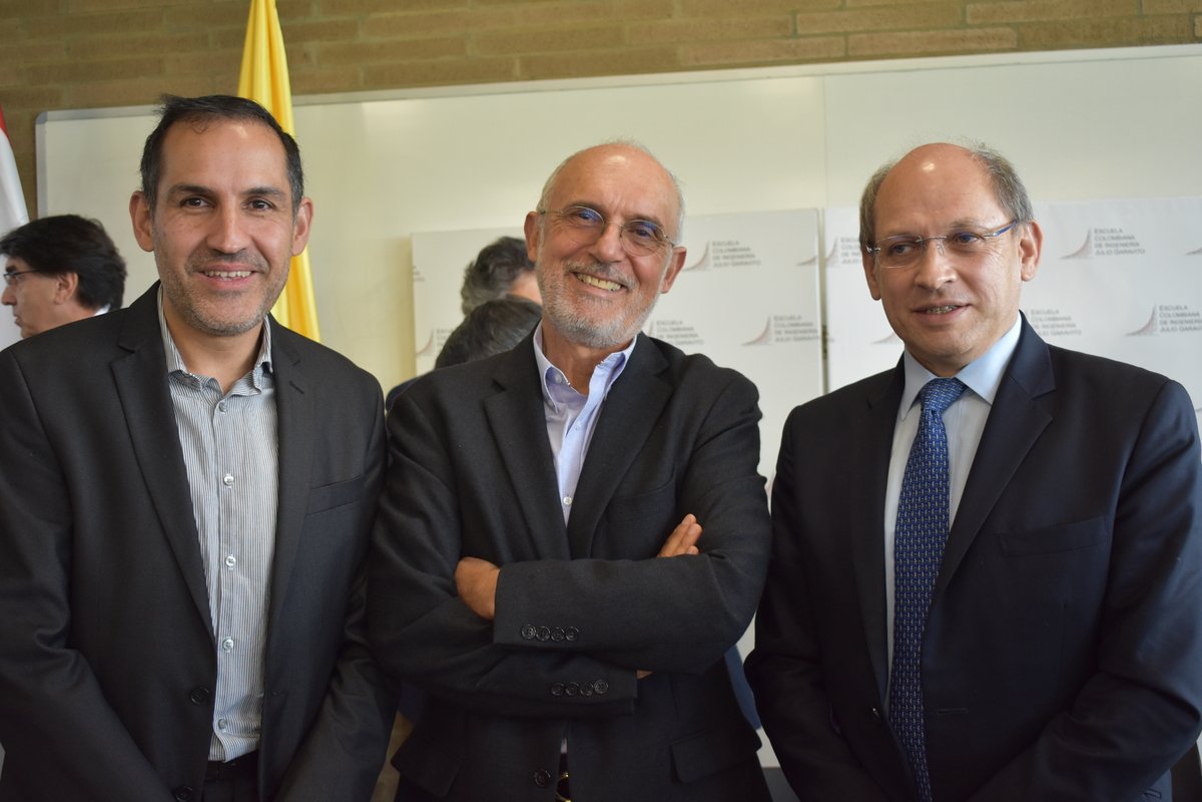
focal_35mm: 45
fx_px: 1502
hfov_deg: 43.6
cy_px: 401
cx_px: 601
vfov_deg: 29.9
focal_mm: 30
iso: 800
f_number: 4.2
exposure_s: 1/80
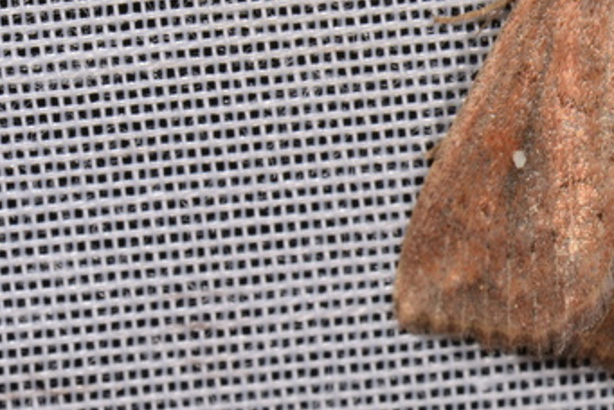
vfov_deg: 4.7
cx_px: 547
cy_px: 158
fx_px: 5038
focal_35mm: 295
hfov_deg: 7.0
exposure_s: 1/60
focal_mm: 85
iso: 100
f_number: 25
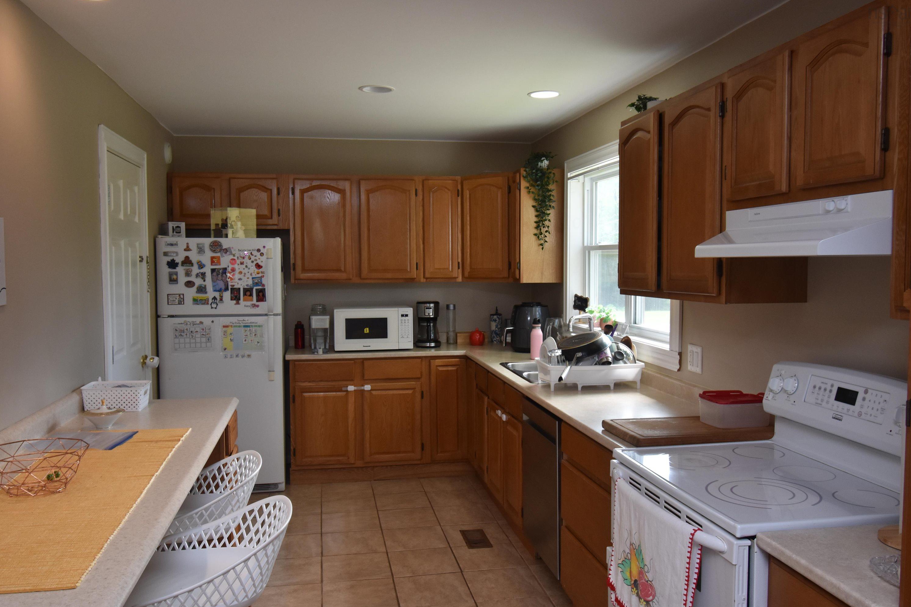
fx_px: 784
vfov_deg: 42.3
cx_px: 450
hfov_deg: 60.3
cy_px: 311
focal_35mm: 31
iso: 560
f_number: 5.6
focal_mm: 20
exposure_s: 1/60
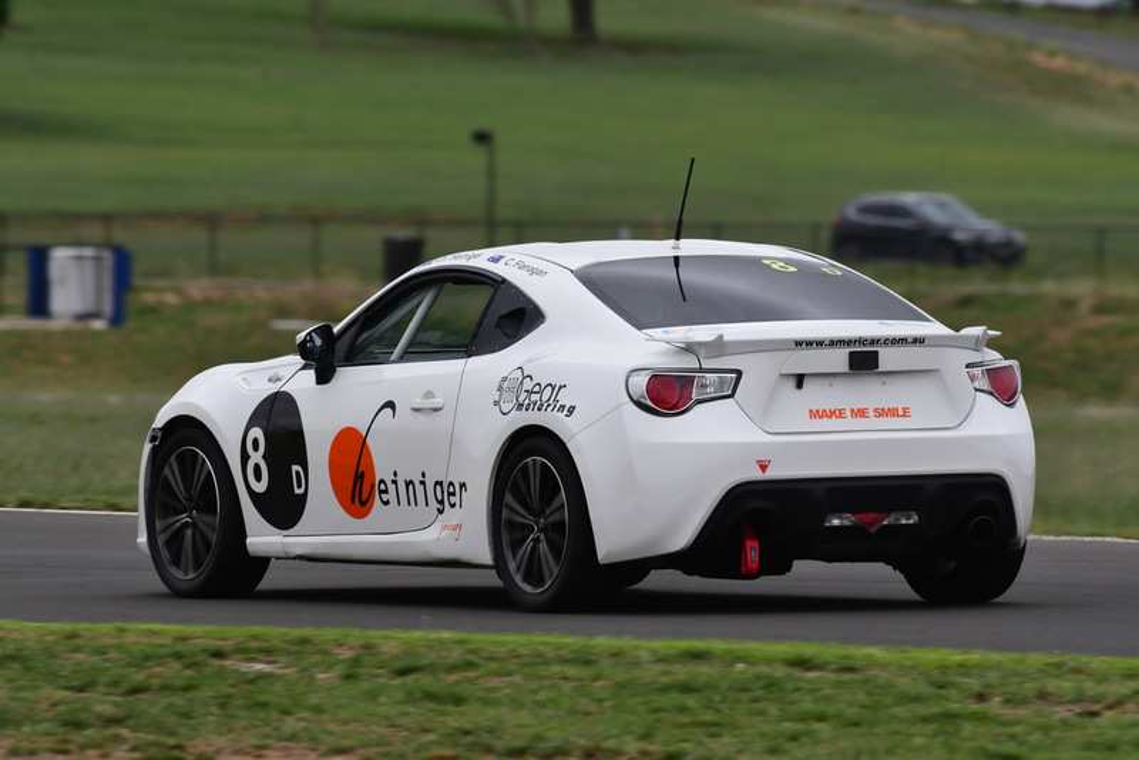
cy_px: 380
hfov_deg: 2.7
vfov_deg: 1.8
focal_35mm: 750
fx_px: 23736
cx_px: 570
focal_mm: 500
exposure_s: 1/640
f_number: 10
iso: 500
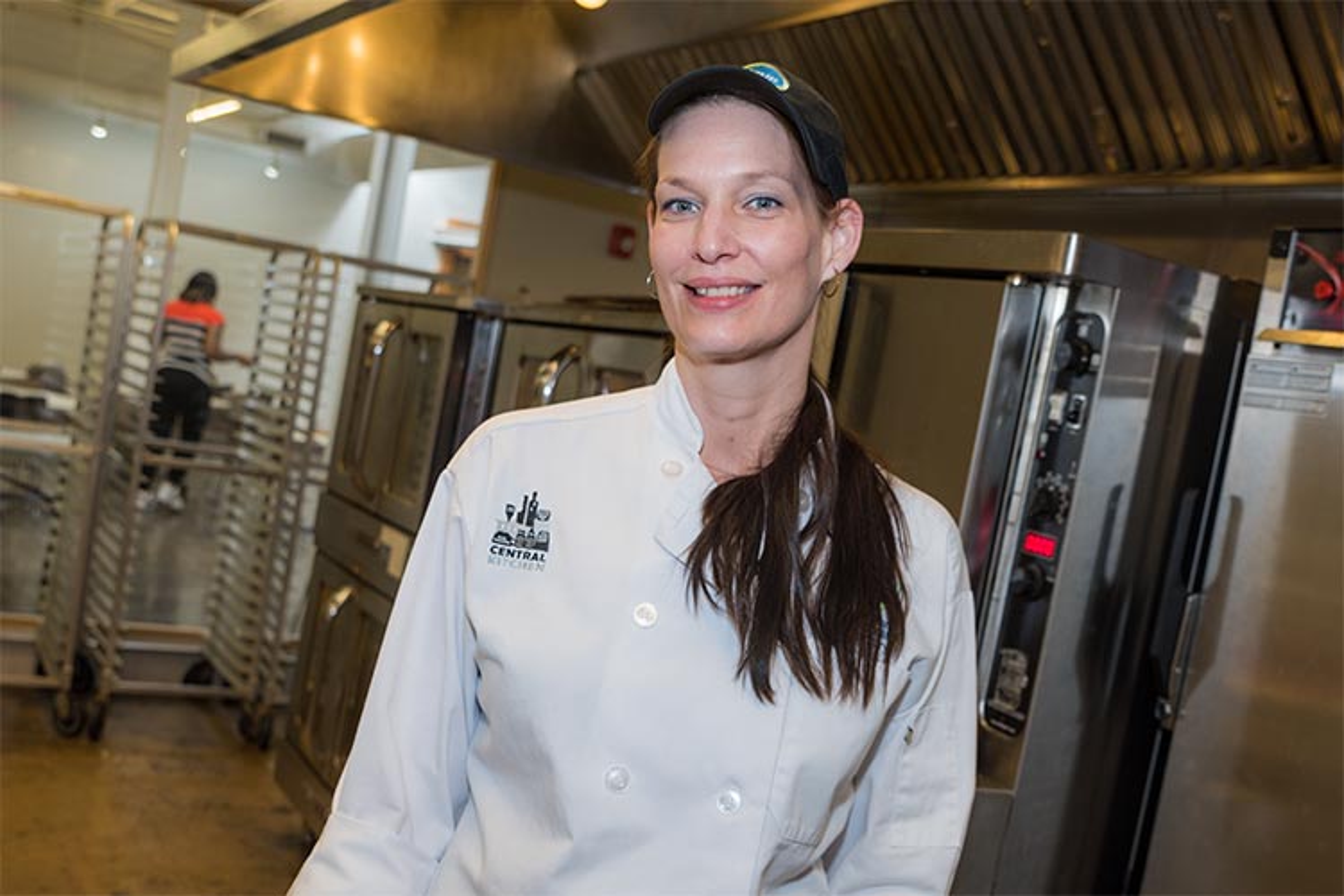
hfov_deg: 61.9
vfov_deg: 43.6
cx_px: 672
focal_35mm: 30
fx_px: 1120
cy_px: 448
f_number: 4
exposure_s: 1/60
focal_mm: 30
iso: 200
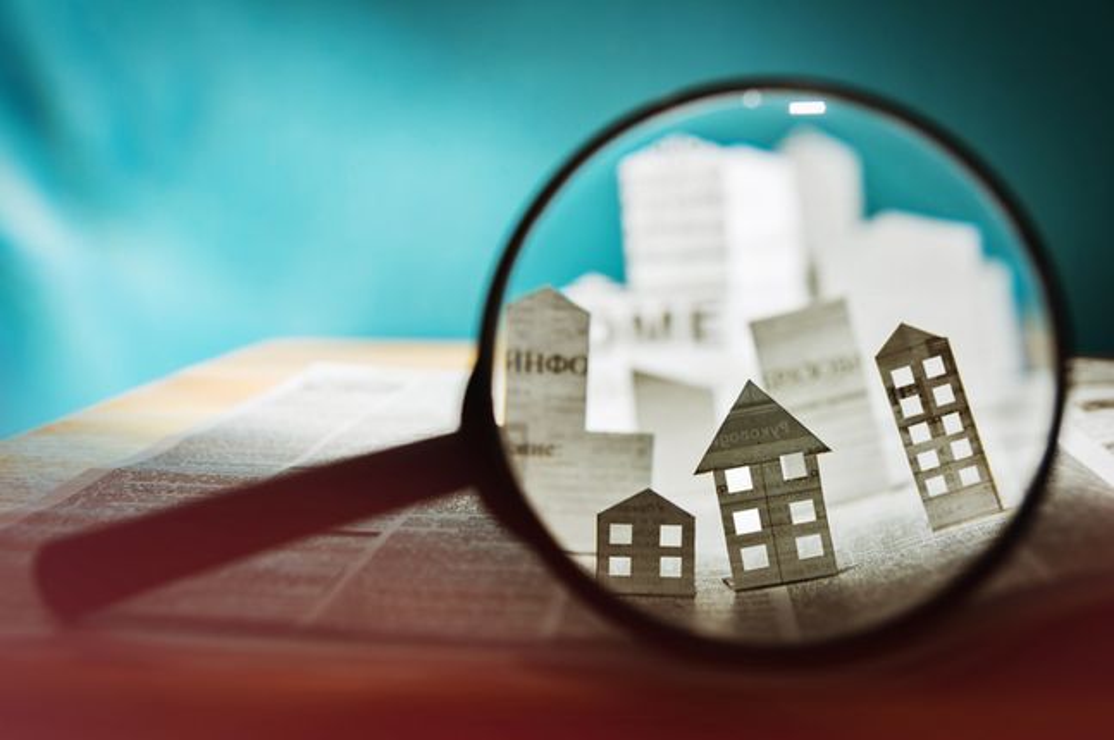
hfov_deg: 35.1
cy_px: 370
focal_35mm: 57
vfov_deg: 23.7
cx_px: 557
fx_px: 1762
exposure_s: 1/90
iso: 100
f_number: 4
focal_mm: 38.13
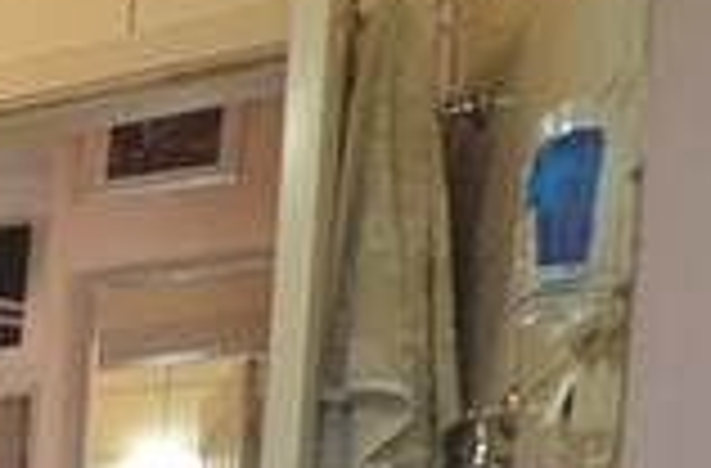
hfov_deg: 18.3
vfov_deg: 16.2
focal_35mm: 69
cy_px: 868
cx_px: -745
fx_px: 1357
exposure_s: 1/60
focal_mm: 10
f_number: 4
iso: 1600
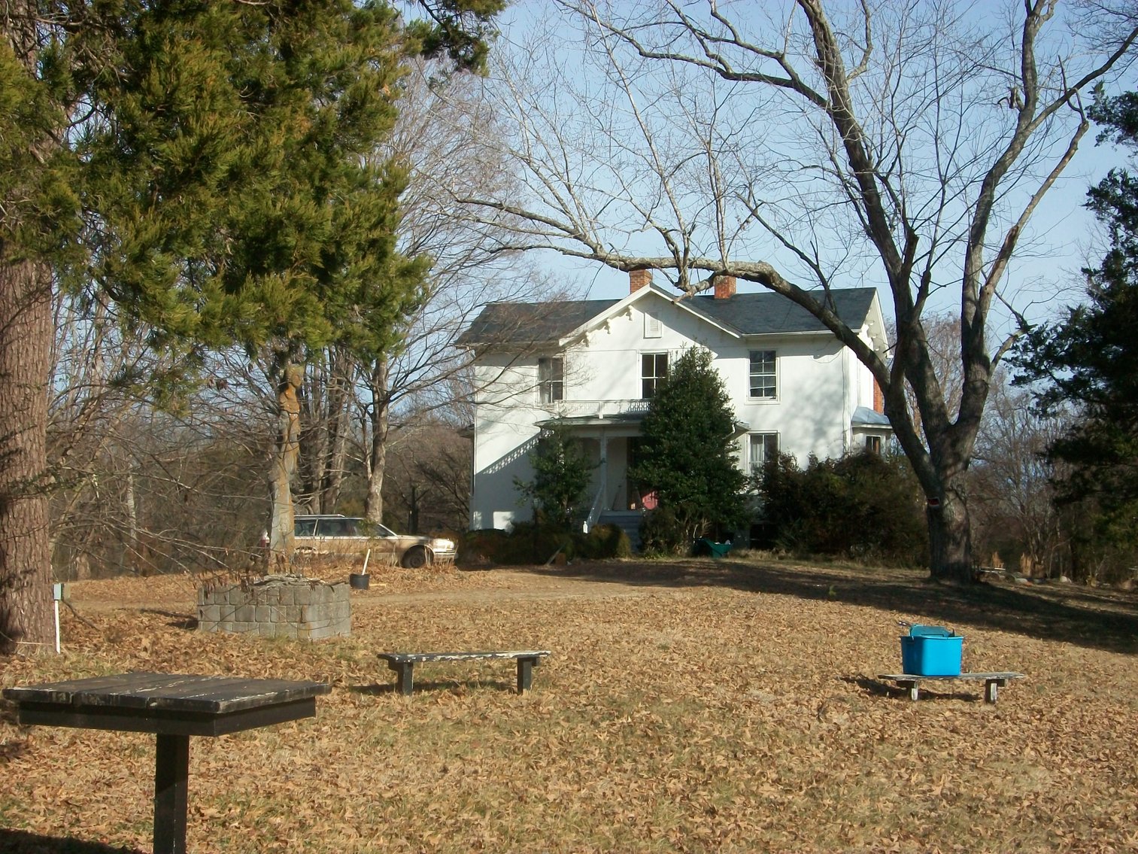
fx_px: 1743
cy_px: 427
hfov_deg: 36.2
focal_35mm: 53
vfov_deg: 27.5
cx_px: 569
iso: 80
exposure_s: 1/320
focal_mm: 8.8
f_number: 7
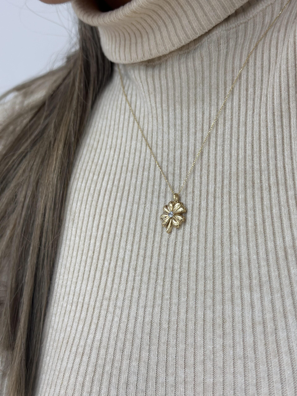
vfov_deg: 39.7
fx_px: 549
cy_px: 198
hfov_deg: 30.3
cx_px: 148
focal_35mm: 48
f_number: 1.78
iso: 80
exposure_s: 1/422
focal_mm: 6.86
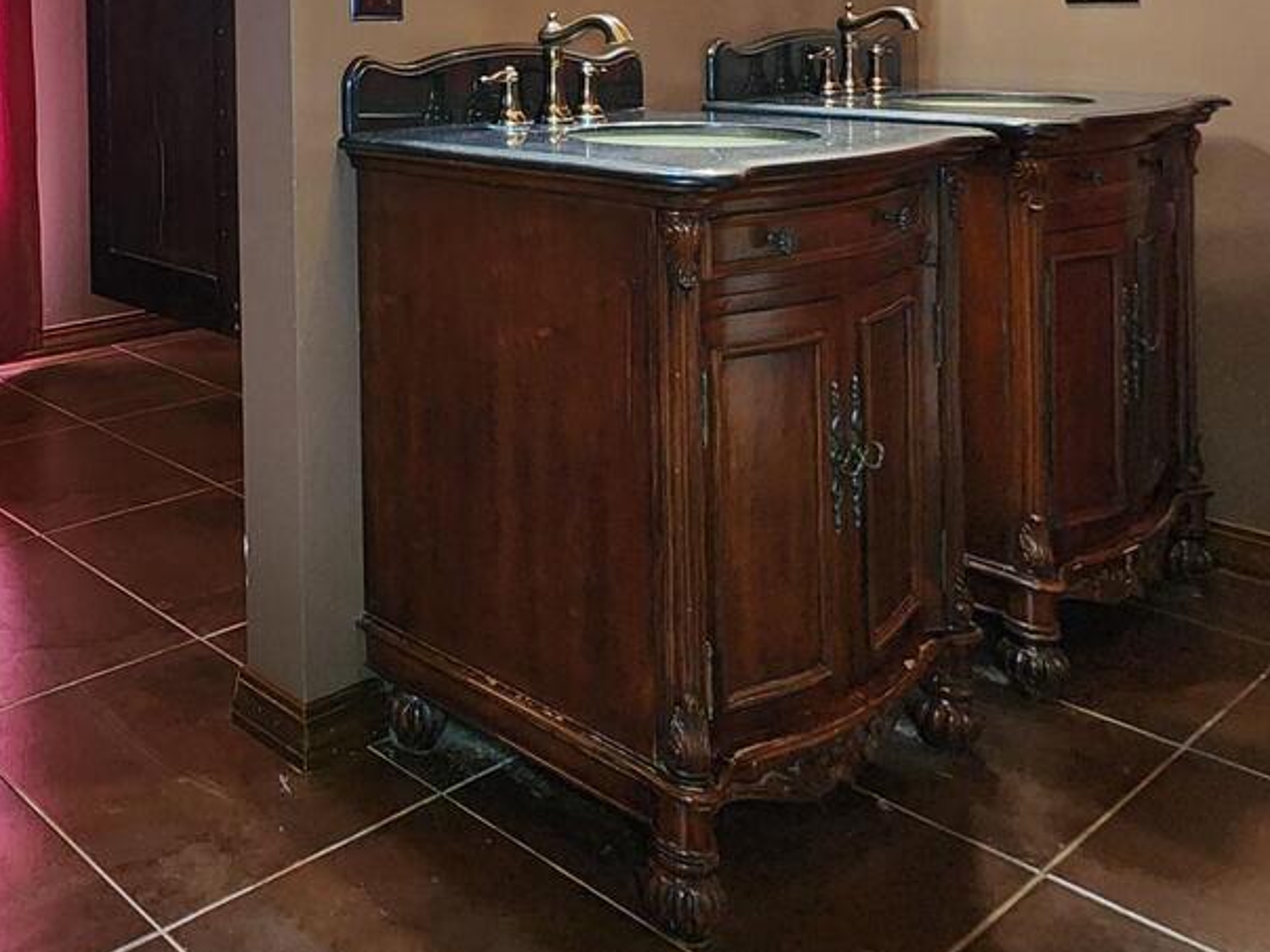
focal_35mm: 31
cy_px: 17
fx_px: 1137
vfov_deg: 40.3
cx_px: -40
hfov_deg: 47.0
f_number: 2.2
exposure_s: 1/30
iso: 400
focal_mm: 2.2
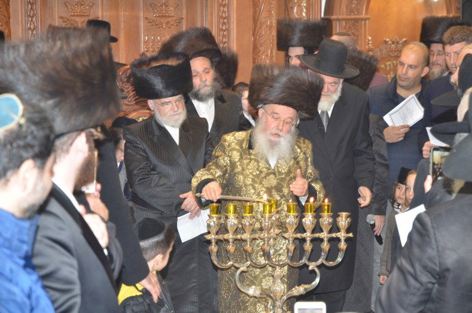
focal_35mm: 105
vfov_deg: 13.0
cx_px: 236
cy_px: 156
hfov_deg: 19.5
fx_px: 1374
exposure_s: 1/60
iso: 800
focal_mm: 70
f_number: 4.5
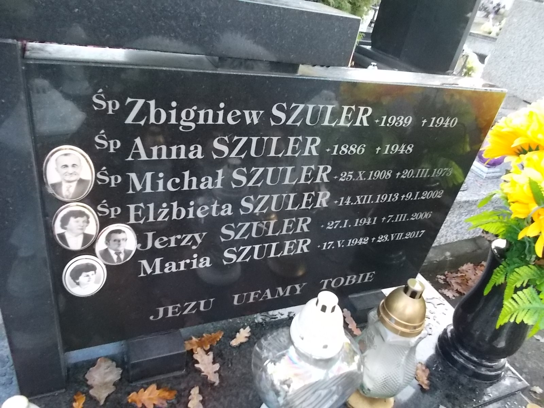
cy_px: 204
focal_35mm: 26
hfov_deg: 67.3
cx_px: 272
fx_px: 409
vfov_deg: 53.1
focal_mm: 4.6
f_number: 3.2
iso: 400
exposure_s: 1/80
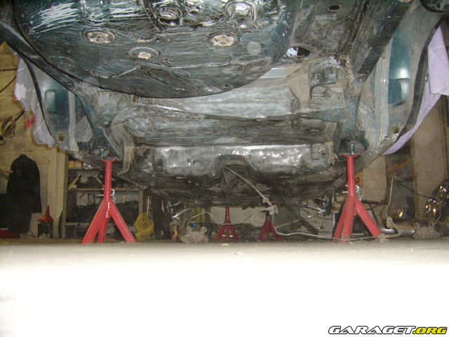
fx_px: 454
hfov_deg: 52.6
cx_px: 224
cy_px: 168
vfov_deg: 40.7
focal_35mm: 35
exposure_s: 1/30
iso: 218
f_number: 2.8
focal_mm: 5.95
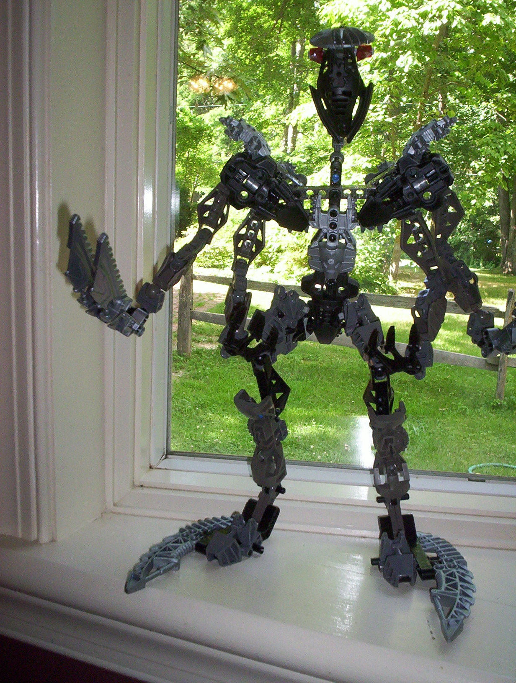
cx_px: 258
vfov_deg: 48.9
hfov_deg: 37.9
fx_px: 752
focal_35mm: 38
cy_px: 342
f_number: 4.5
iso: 140
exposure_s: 1/60
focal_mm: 4.99
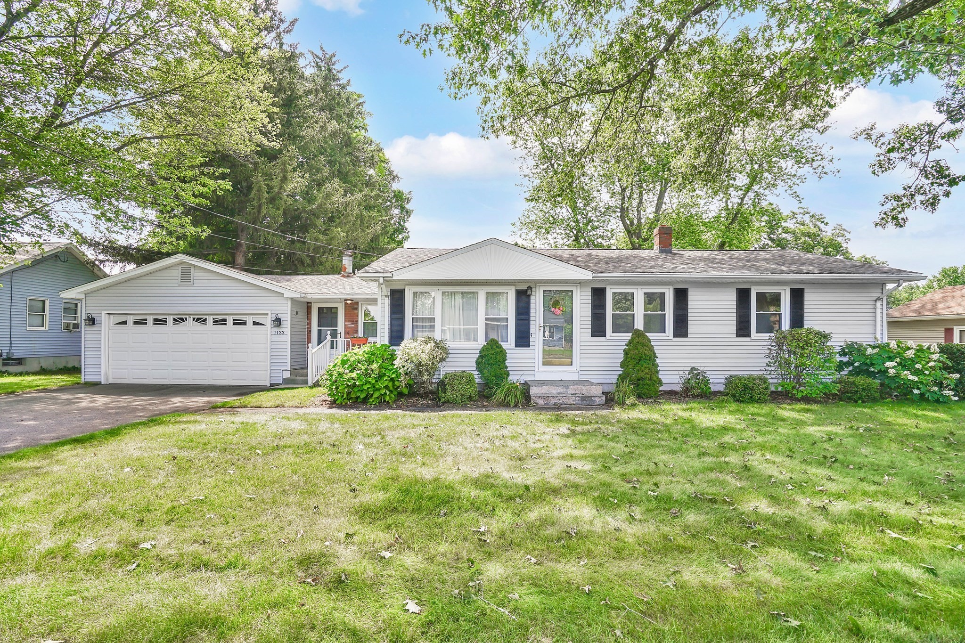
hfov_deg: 96.7
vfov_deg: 73.7
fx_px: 429
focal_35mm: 16
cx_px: 482
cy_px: 322
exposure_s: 1/100
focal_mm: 16
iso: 100
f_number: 9
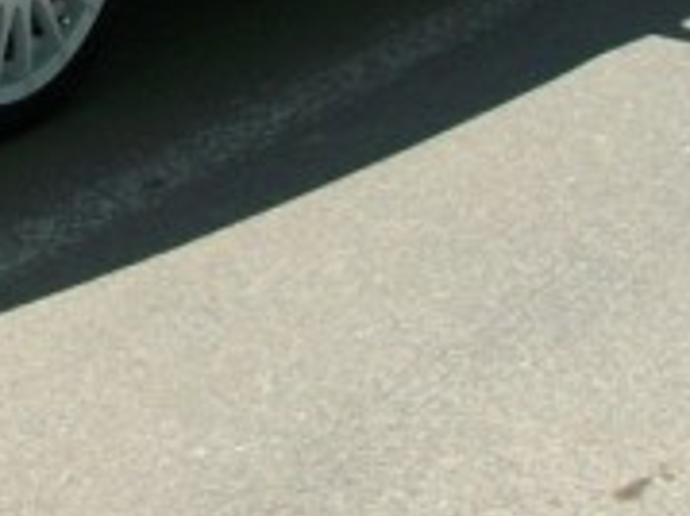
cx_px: -42
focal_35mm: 152
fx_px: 3028
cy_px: -408
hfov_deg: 12.8
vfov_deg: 9.3
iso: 80
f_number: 5.5
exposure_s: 1/254
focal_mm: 5.7
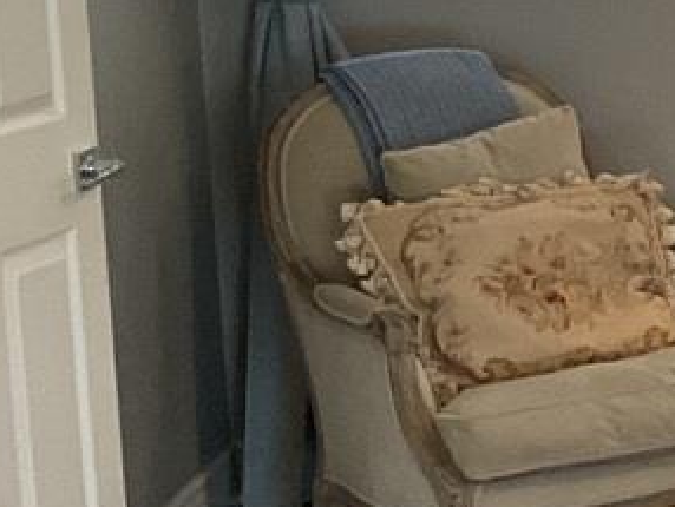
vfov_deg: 10.2
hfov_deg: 11.5
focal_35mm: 146
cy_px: 193
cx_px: 1555
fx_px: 2849
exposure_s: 1/60
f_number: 1.8
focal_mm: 3
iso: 125
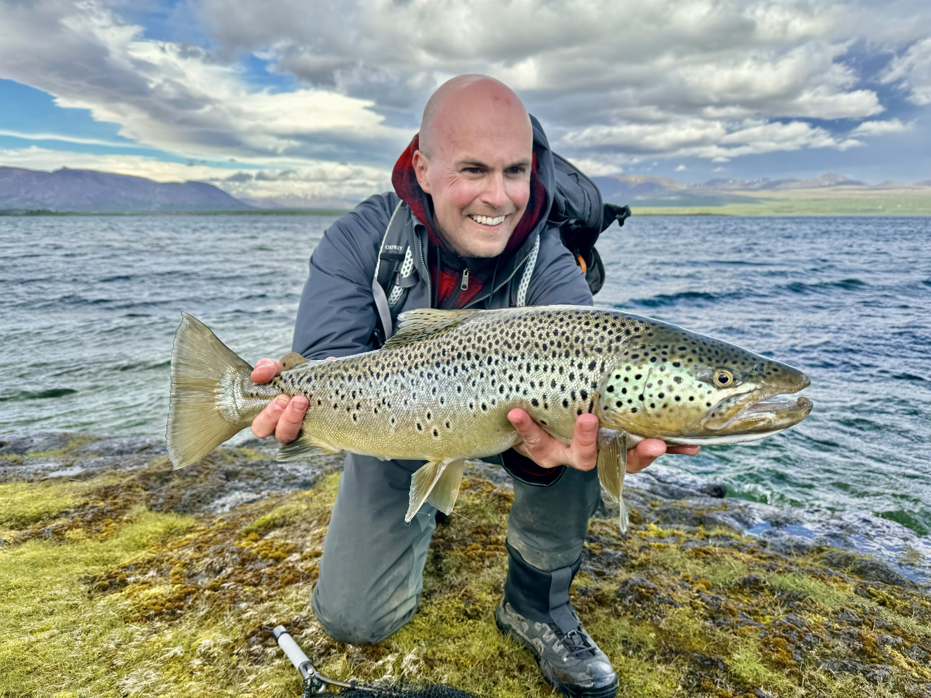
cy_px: 349
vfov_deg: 56.8
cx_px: 466
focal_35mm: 24
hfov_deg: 71.6
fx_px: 645
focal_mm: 6.76
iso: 80
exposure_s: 1/1112
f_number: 1.78
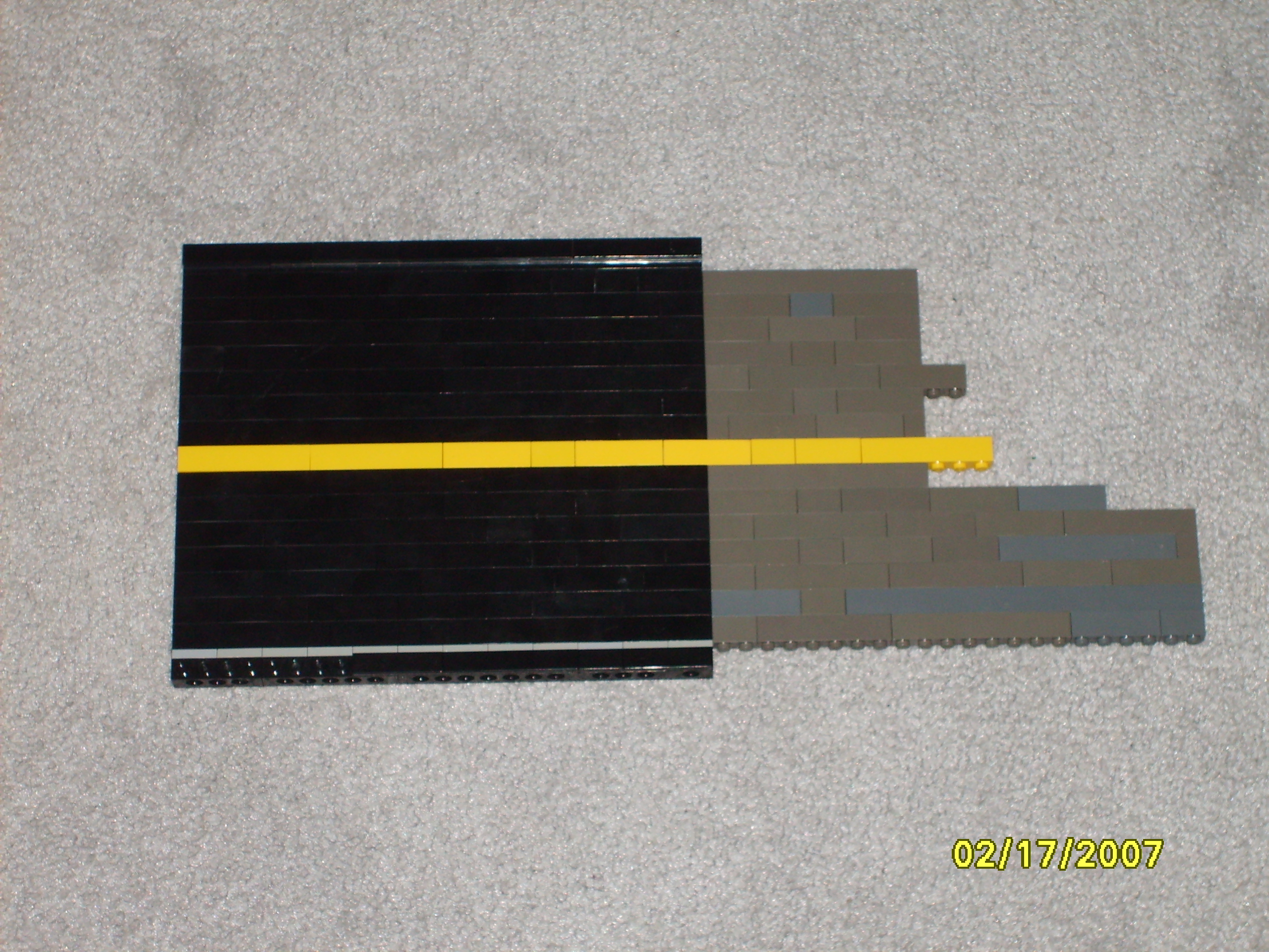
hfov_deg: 21.3
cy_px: 476
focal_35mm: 92
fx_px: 3373
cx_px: 634
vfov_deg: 16.1
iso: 100
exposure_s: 1/60
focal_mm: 15.5
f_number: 4.6
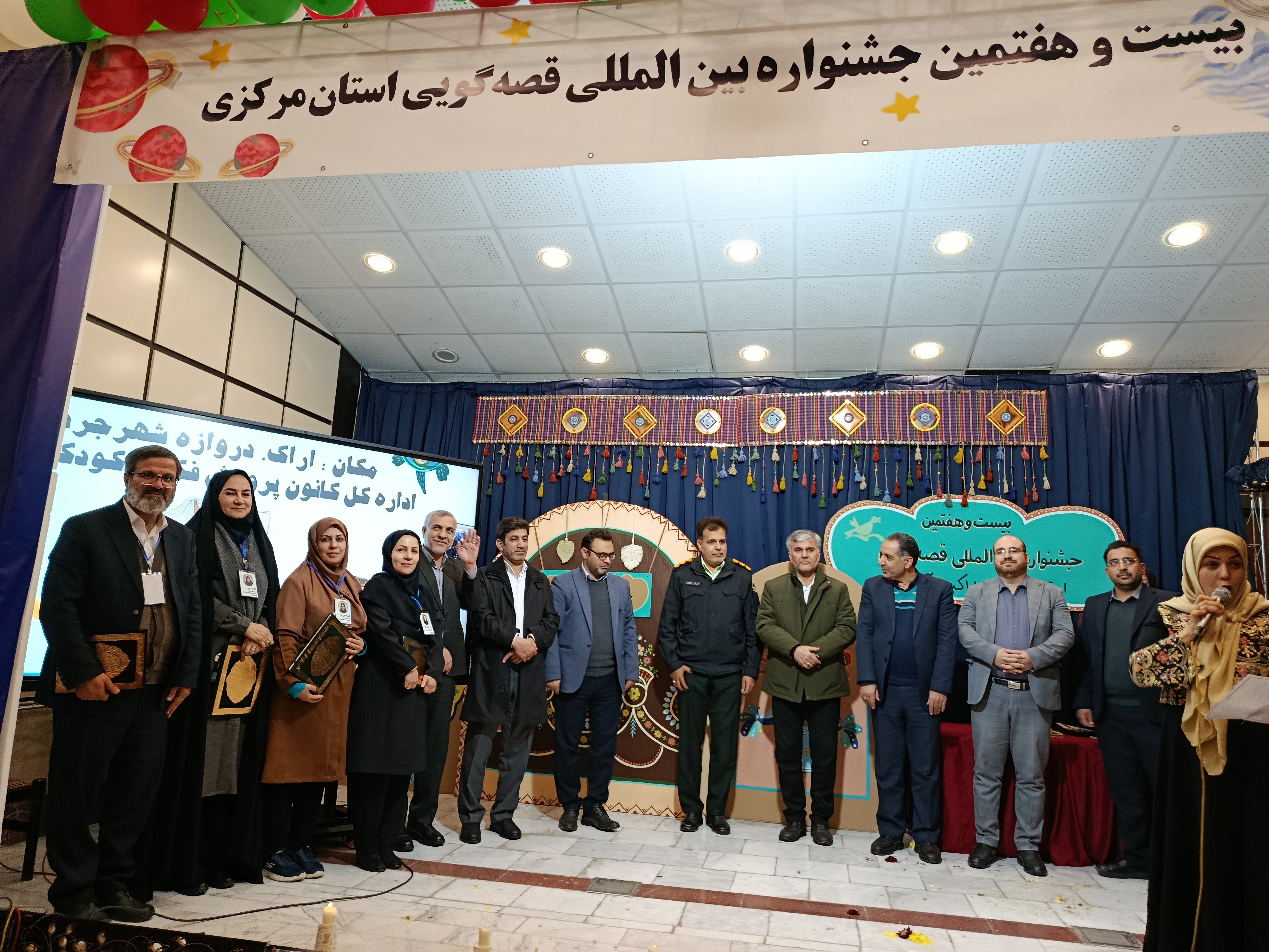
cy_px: 476
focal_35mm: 24
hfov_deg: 71.6
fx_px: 880
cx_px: 634
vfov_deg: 56.8
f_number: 1.7
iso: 1115
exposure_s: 1/100
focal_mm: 5.24
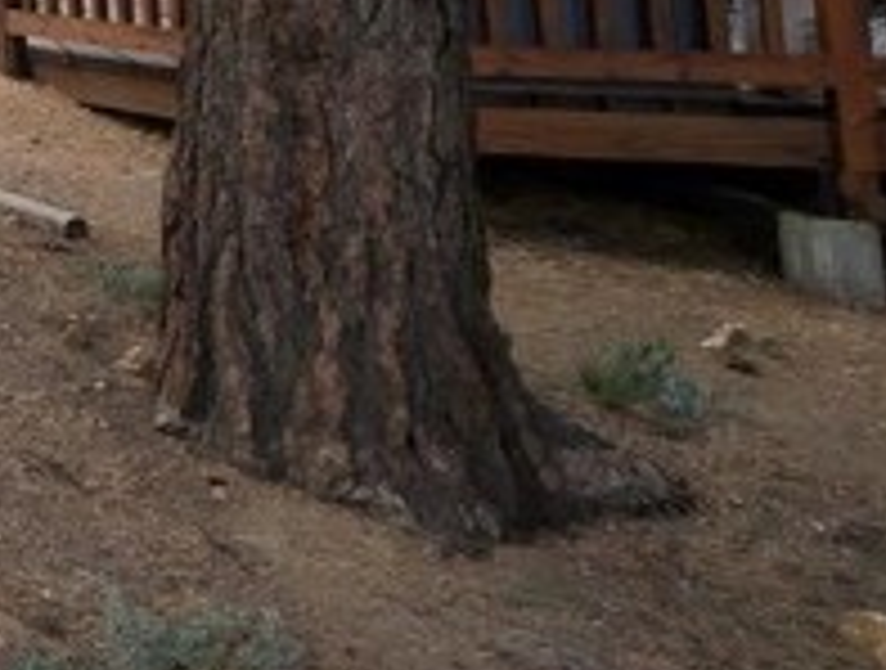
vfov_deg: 20.6
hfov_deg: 18.2
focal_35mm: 62
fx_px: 1592
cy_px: -306
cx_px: -953
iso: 46
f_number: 1.7
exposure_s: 1/3378
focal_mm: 2.02
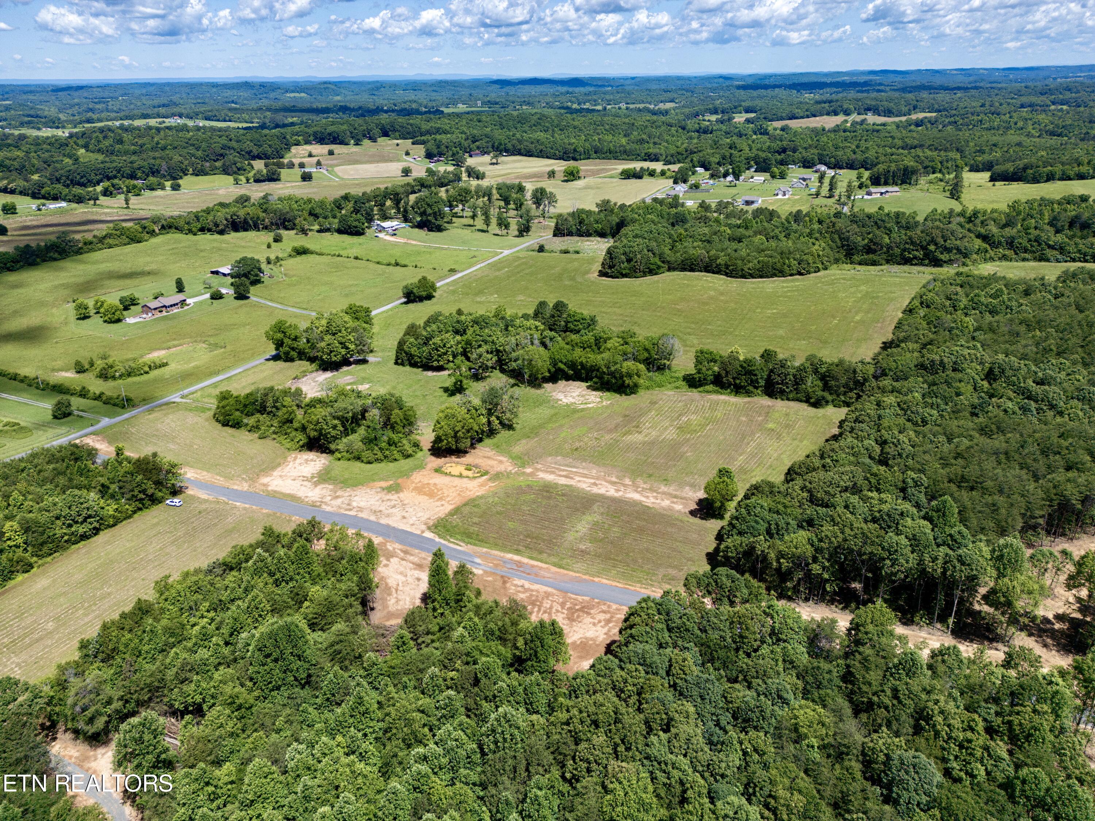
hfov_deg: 71.6
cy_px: 410
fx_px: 759
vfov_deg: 56.8
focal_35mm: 24
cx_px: 548
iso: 110
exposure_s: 1/2000
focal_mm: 6.72
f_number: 1.7
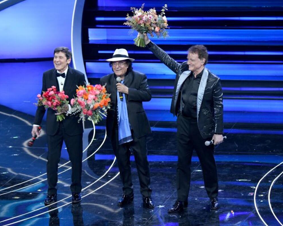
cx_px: 132
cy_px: 113
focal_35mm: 226
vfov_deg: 6.8
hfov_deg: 8.6
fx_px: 1892
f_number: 5.6
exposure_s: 1/160
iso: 5000
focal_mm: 200
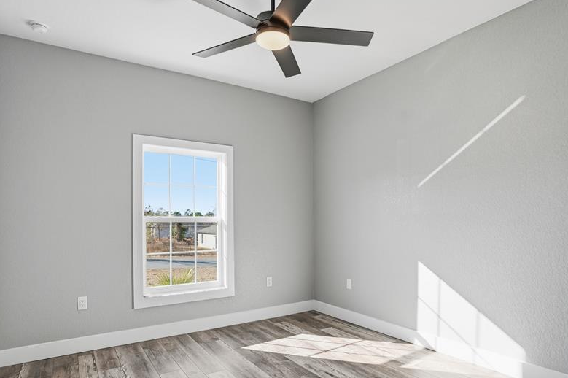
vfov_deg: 59.1
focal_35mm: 21
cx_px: 307
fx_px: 331
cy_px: 217
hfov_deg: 81.1
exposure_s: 1/500
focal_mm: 16
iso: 800
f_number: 5
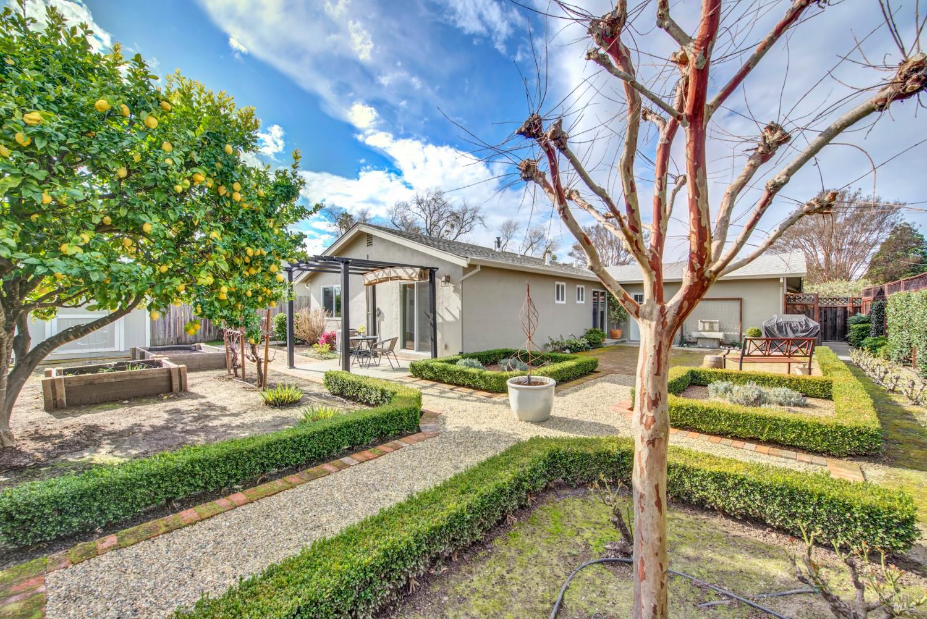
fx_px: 361
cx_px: 464
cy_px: 310
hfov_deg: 104.2
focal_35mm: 14
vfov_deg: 81.3
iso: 100
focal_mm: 14
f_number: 14
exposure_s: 1/60
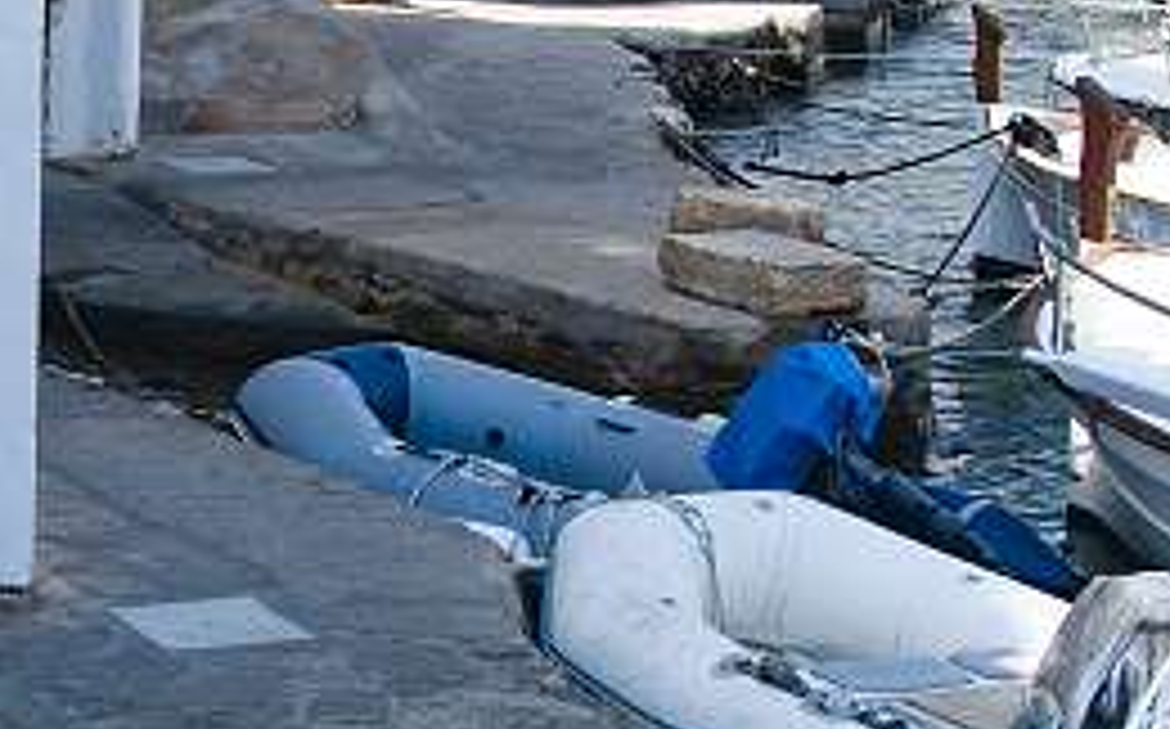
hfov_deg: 15.1
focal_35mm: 137
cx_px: 32
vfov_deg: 9.6
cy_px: 398
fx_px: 4351
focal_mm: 29
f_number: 9
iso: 200
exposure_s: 1/45
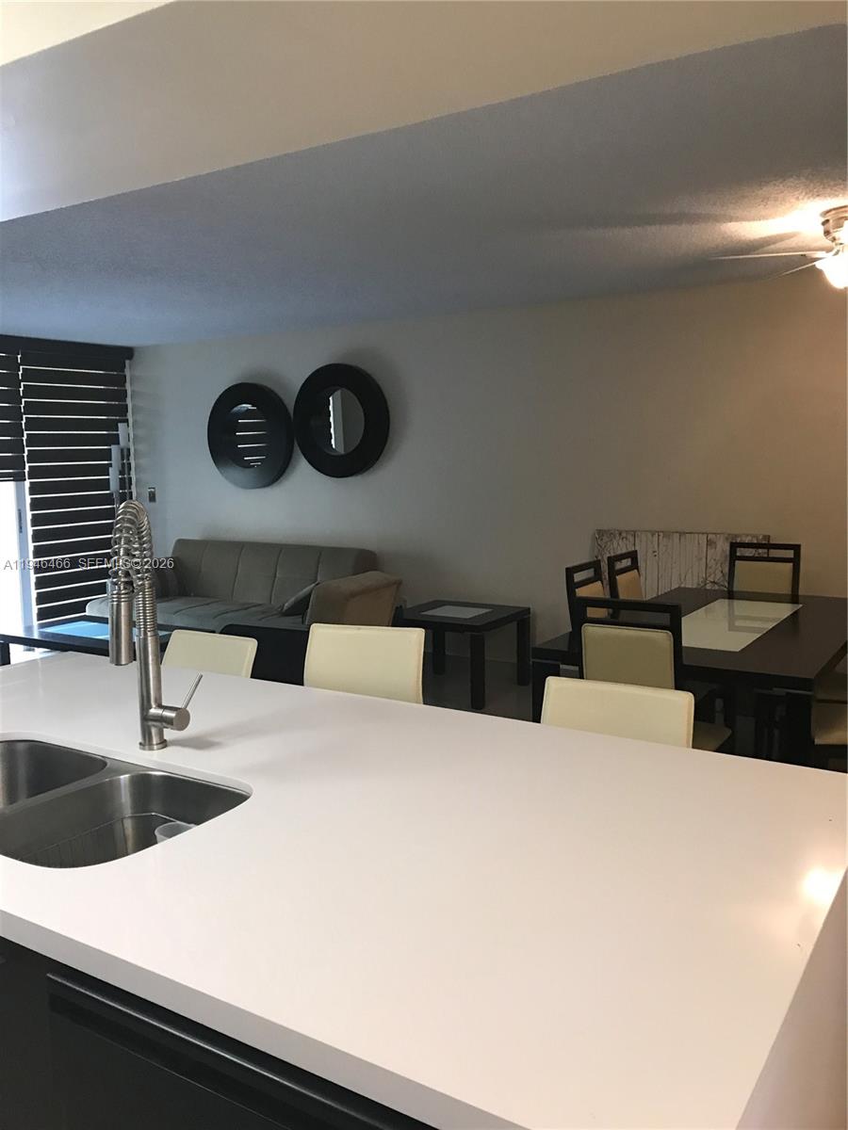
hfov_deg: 49.7
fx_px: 915
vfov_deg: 63.4
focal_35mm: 28
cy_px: 565
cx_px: 424
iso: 80
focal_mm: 3.99
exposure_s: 1/15
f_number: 1.8
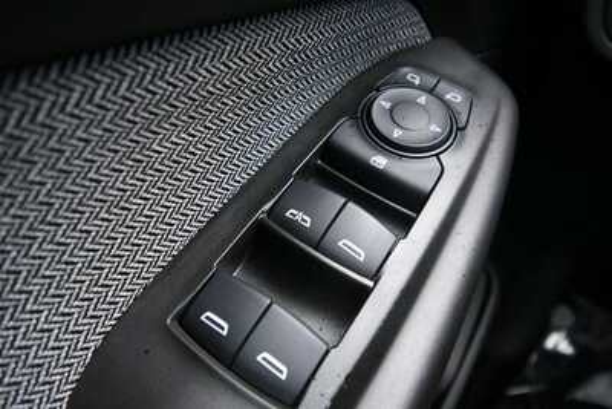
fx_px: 408
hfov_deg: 73.7
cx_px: 306
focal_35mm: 24
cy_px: 204
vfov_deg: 53.2
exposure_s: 1/125
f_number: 5.3
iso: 2500
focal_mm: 16
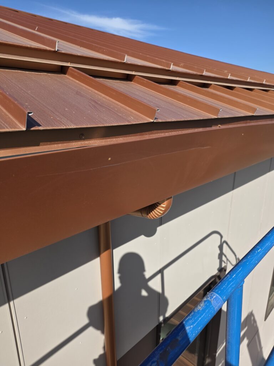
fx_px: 243
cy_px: 183
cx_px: 137
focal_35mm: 23
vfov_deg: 73.9
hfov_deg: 58.9
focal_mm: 6.3
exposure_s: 1/7626
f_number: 1.7
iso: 80
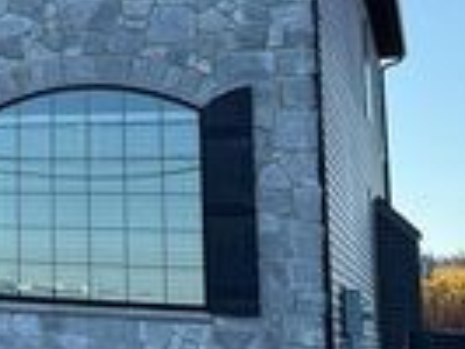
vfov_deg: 16.2
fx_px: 1210
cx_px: -262
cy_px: 37
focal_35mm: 90
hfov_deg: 18.8
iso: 100
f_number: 1.78
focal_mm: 6.76
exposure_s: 1/1653
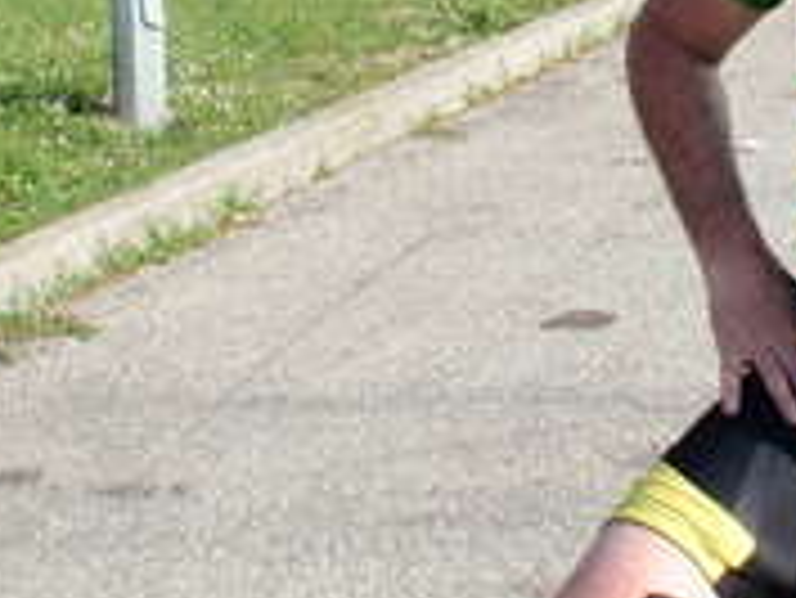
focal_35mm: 95
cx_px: 702
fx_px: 2186
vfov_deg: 15.3
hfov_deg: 20.3
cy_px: -9
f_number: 4
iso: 64
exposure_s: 1/320
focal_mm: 5
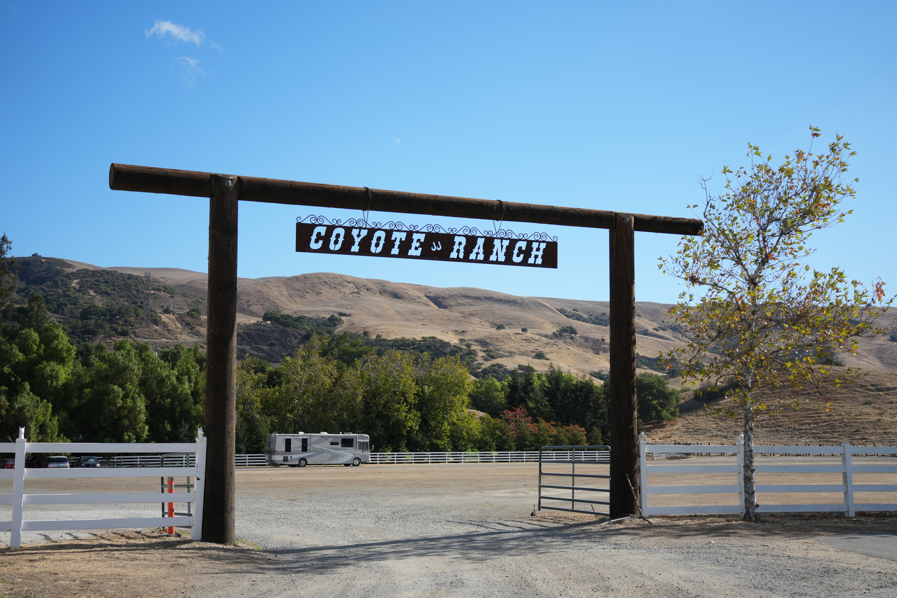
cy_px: 299
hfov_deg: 39.6
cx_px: 448
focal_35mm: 50
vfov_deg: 27.0
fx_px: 1246
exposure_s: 1/1600
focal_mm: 50
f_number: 4.5
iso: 320
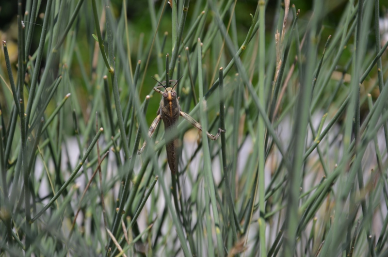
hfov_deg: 13.1
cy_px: 128
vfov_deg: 8.7
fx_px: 1694
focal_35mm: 158
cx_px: 194
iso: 100
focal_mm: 105
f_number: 8
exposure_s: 1/125
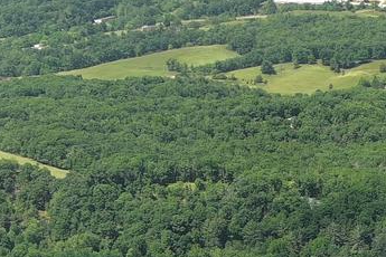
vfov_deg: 7.9
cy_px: 329
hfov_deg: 11.6
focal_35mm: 172
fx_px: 1844
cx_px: 530
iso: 100
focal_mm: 10.57
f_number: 2.8
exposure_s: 1/704
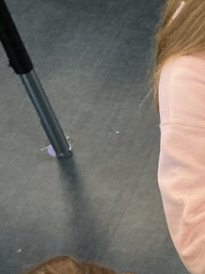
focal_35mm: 102
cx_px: 355
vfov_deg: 19.2
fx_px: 806
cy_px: 187
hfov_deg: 13.2
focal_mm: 3
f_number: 1.8
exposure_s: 1/60
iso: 250
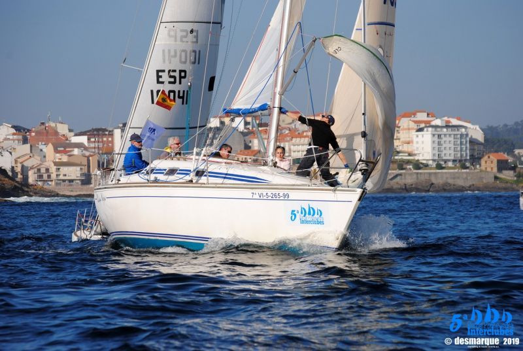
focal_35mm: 165
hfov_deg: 12.4
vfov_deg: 8.4
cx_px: 262
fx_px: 2402
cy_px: 176
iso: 100
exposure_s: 1/640
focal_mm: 110
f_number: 6.3
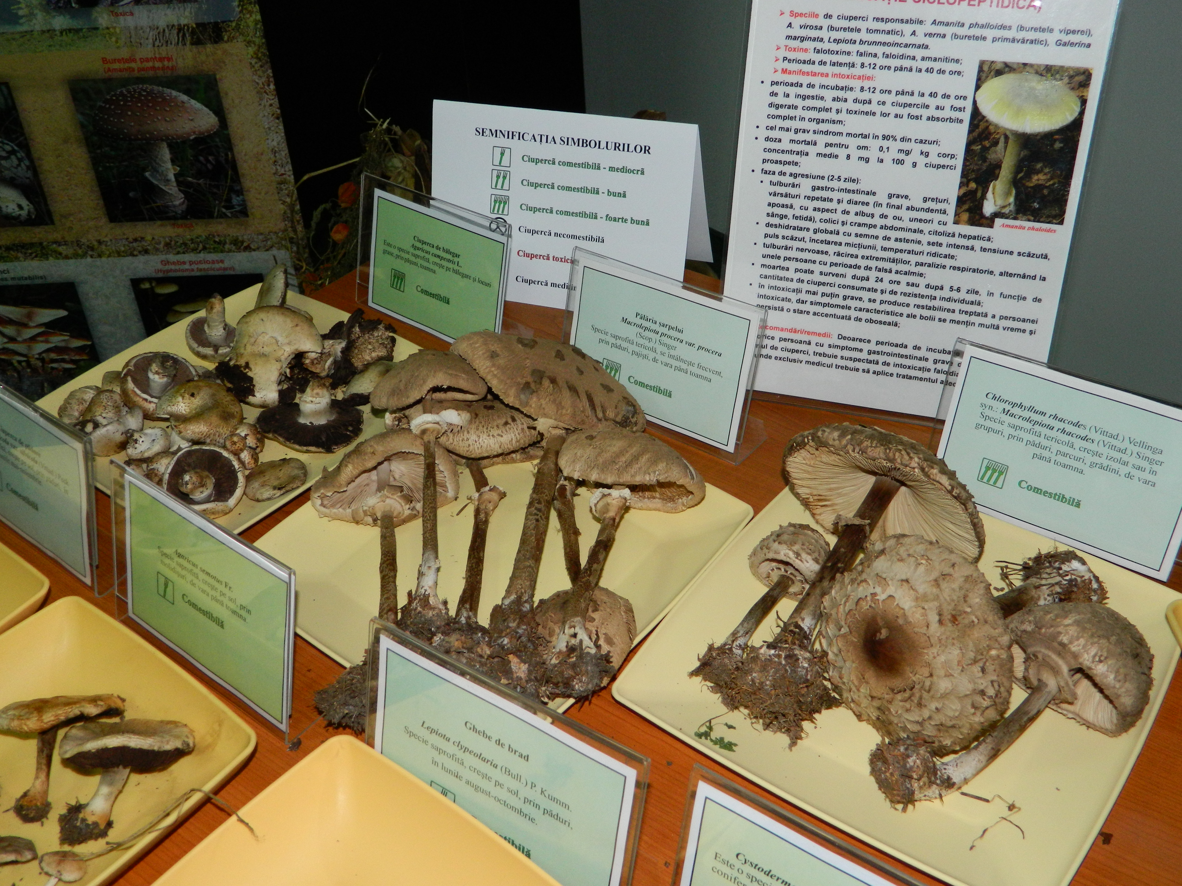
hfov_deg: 52.6
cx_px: 591
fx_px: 1195
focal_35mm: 35
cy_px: 443
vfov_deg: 40.7
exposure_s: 1/40
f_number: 3.3
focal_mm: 6.2
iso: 200
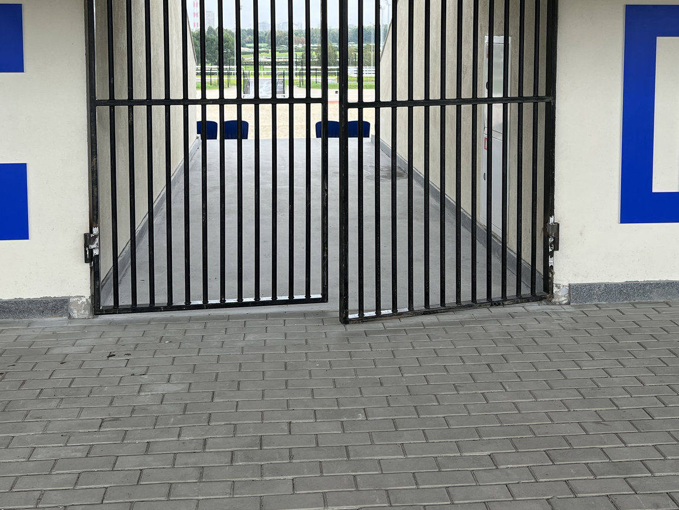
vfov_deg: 32.7
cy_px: 104
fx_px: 844
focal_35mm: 43
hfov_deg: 43.8
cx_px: 352
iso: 50
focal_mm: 5.7
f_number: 1.5
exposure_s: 1/379
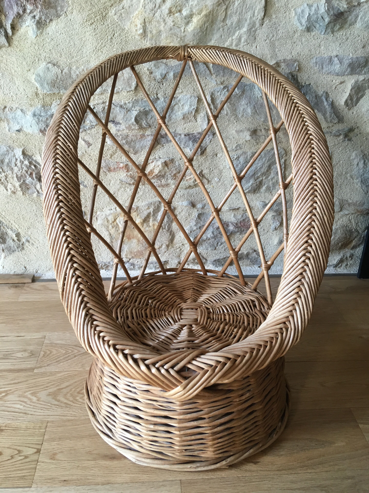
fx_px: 412
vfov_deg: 61.7
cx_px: 184
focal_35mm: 29
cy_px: 246
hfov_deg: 48.2
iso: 125
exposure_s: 1/33
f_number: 2.2
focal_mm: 4.15
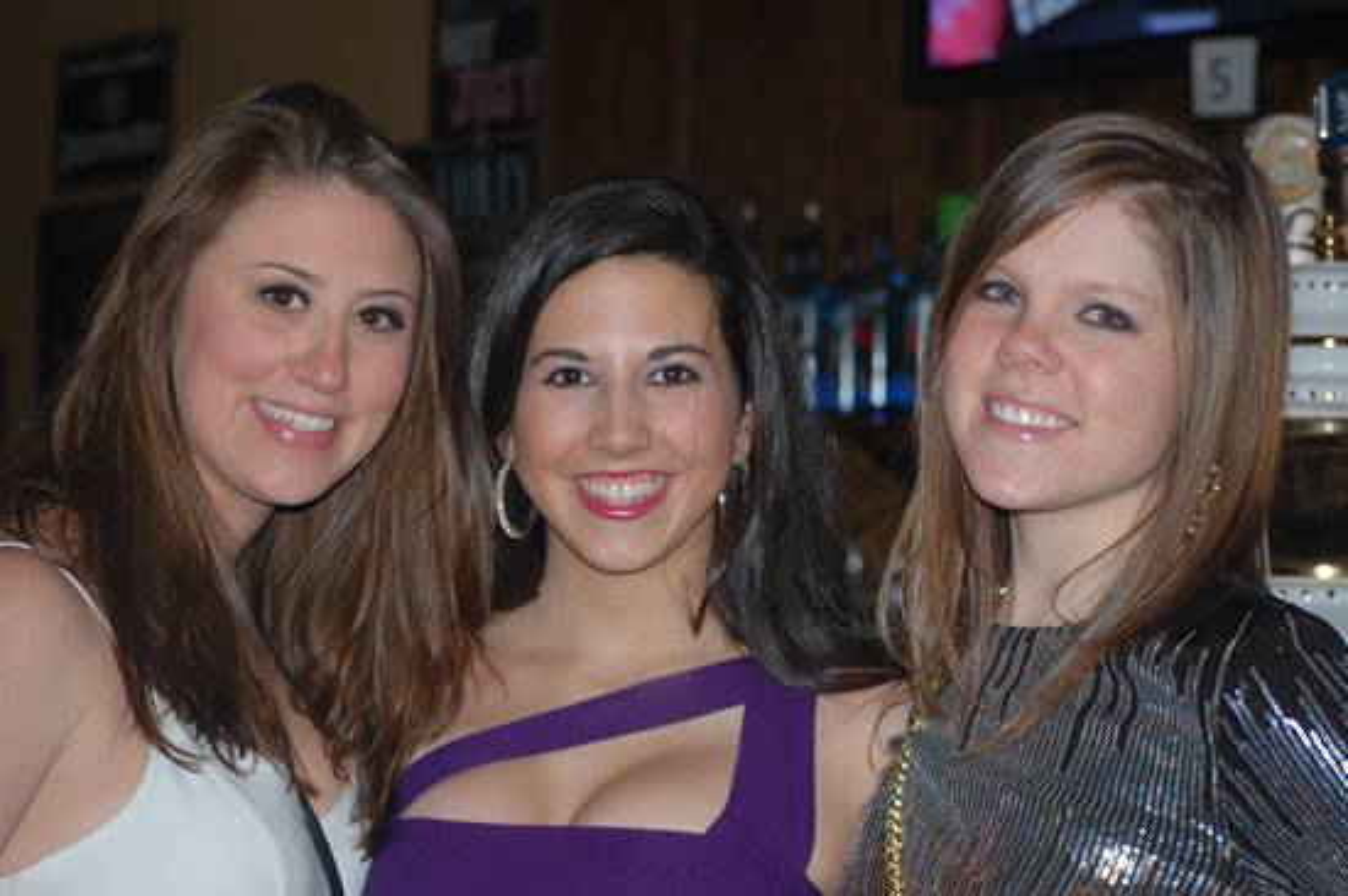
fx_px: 3087
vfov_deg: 16.5
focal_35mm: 82
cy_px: 448
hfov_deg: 24.6
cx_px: 674
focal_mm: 55
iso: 400
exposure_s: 1/60
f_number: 4
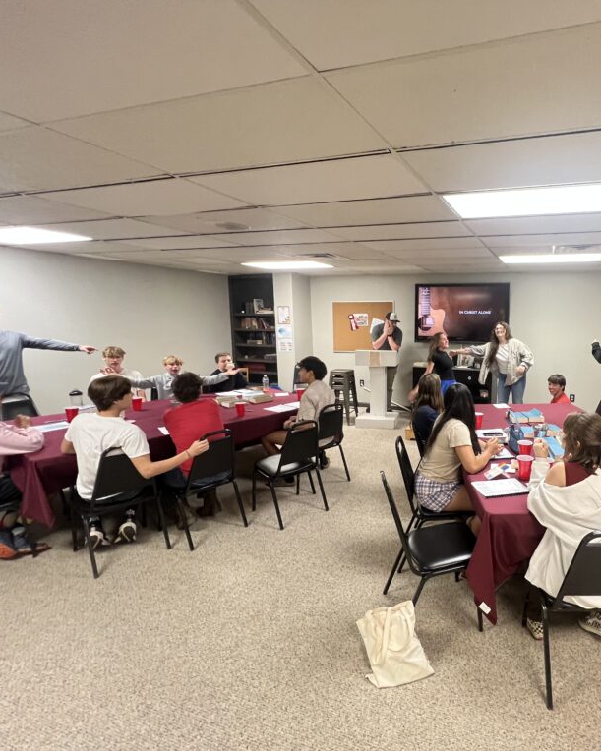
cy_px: 375
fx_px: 378
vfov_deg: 89.6
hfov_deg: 72.7
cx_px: 435
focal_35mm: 17
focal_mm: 1.57
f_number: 1.8
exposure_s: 1/60
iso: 320
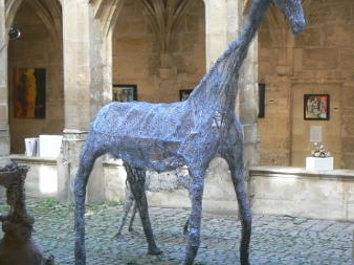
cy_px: 175
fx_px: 736
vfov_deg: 20.4
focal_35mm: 72
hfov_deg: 26.9
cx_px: 127
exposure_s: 1/30
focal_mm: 6.4
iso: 100
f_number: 2.8
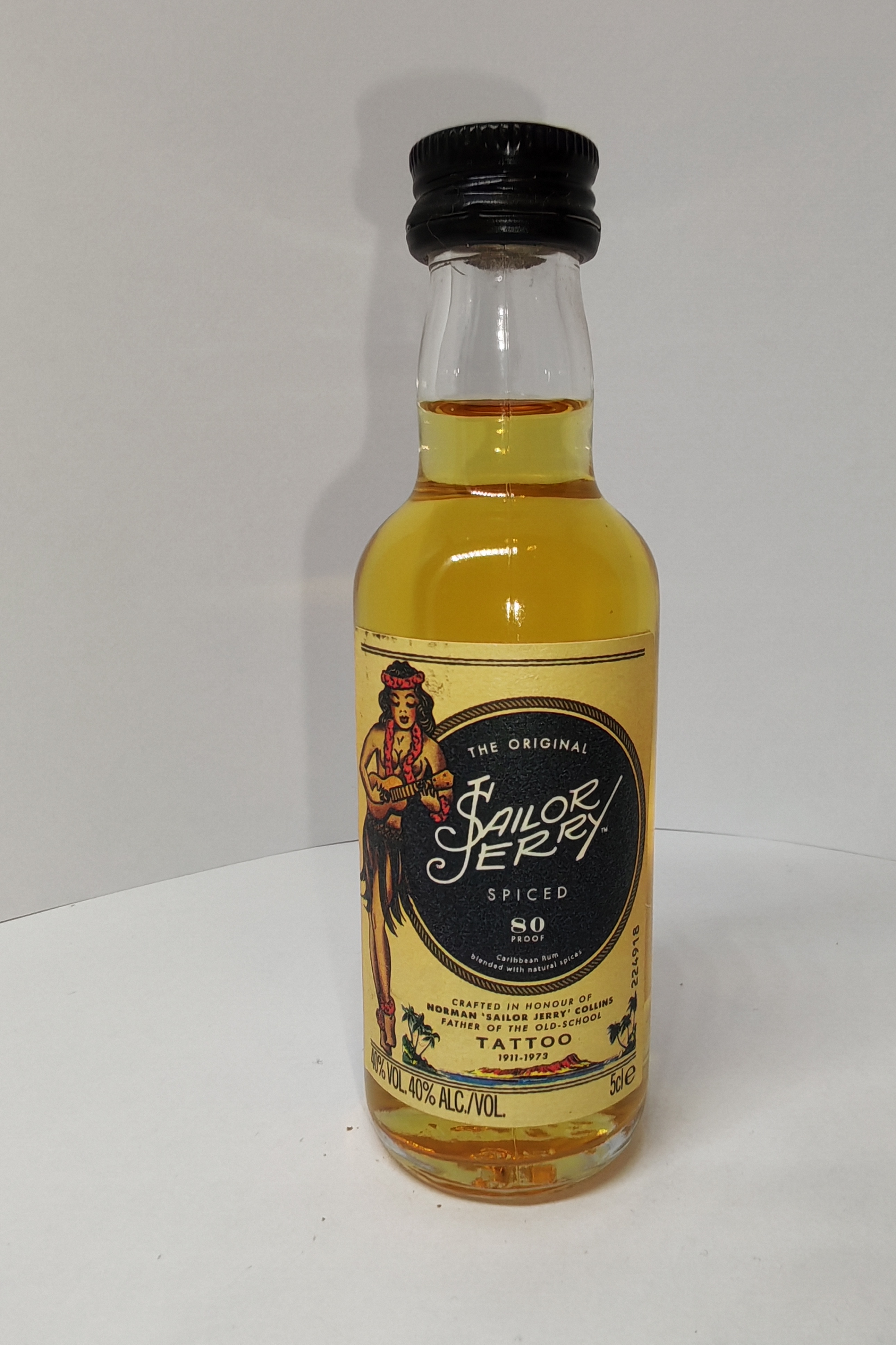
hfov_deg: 44.9
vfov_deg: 63.7
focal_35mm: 29
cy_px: 658
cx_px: 471
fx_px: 1083
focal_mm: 1.96
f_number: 2.2
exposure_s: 1/100
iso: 64
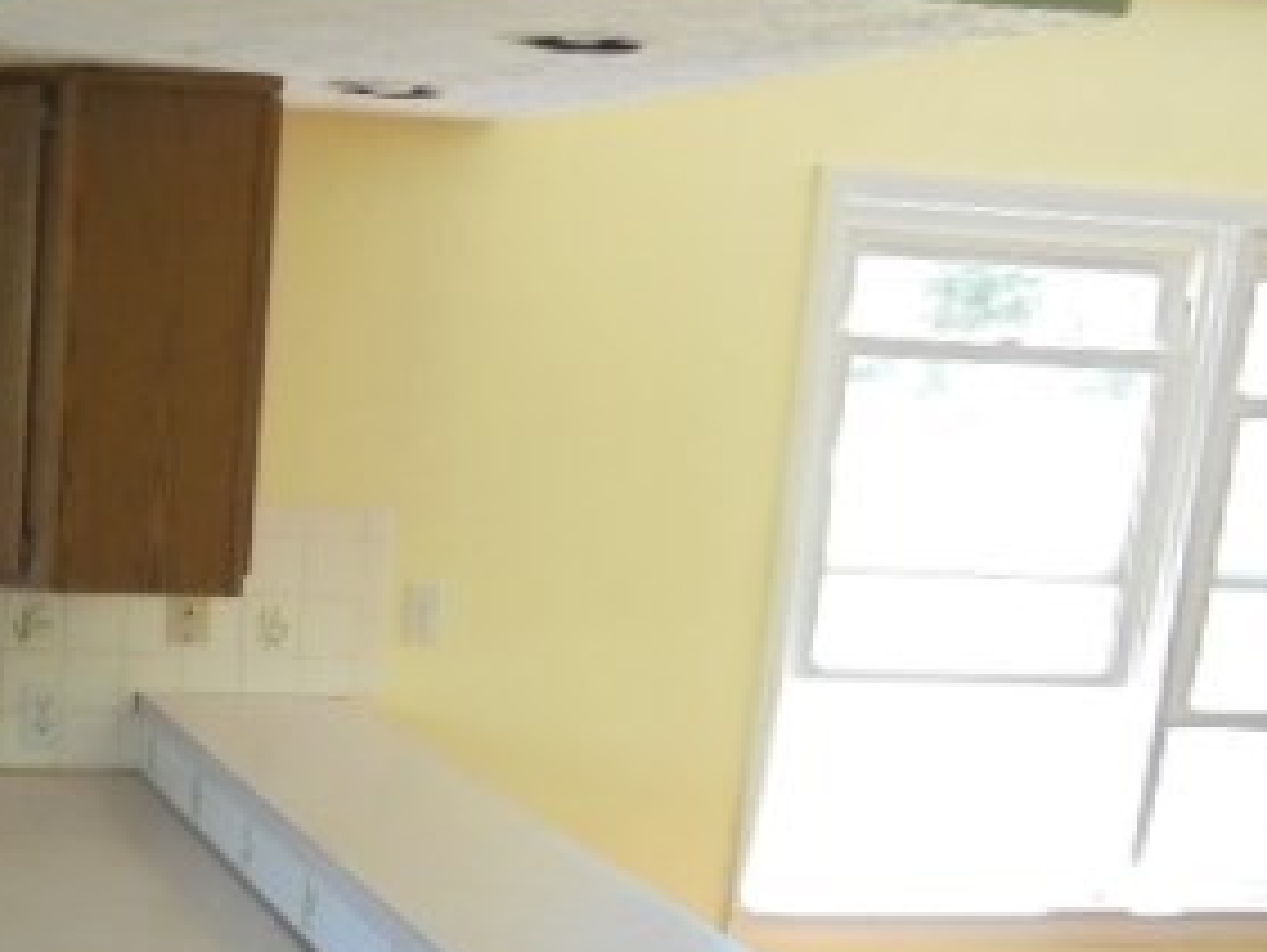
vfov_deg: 24.1
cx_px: -31
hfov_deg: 30.2
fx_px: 2161
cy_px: 867
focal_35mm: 59
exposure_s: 1/30
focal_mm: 4.6
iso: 400
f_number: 3.5
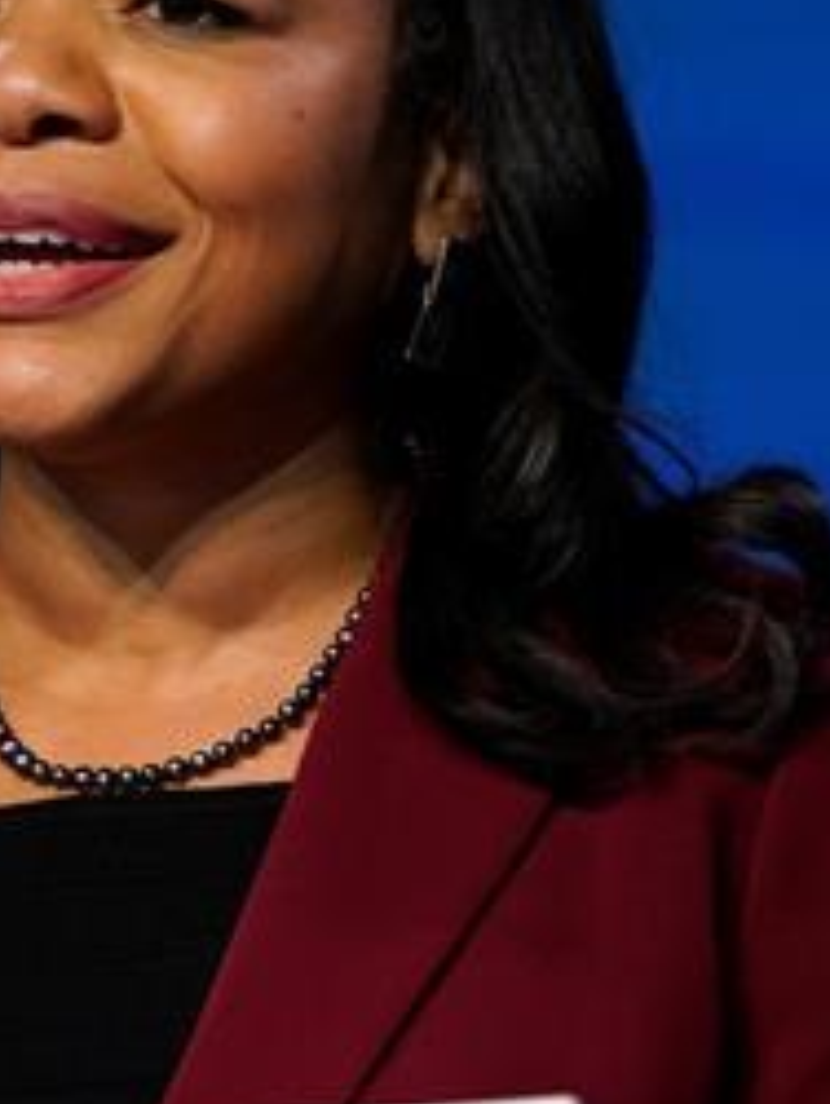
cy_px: 413
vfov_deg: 2.1
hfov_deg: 1.6
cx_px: -274
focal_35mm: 931
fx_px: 29713
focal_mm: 373
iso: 2000
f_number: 5.6
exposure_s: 1/200
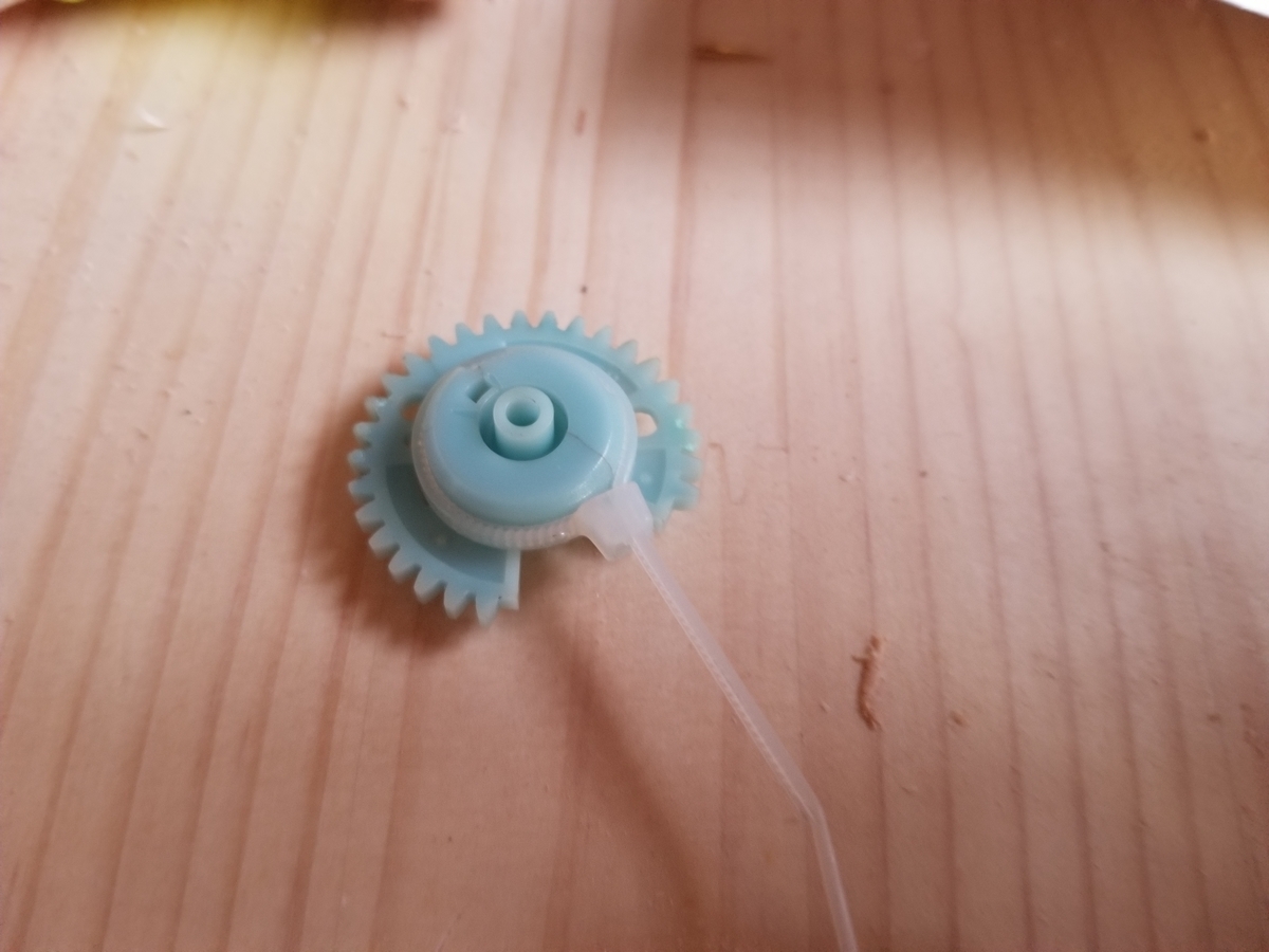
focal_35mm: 26
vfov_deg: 53.1
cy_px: 476
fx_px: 953
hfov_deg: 67.3
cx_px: 634
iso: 200
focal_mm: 4.25
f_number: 1.7
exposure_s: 1/10
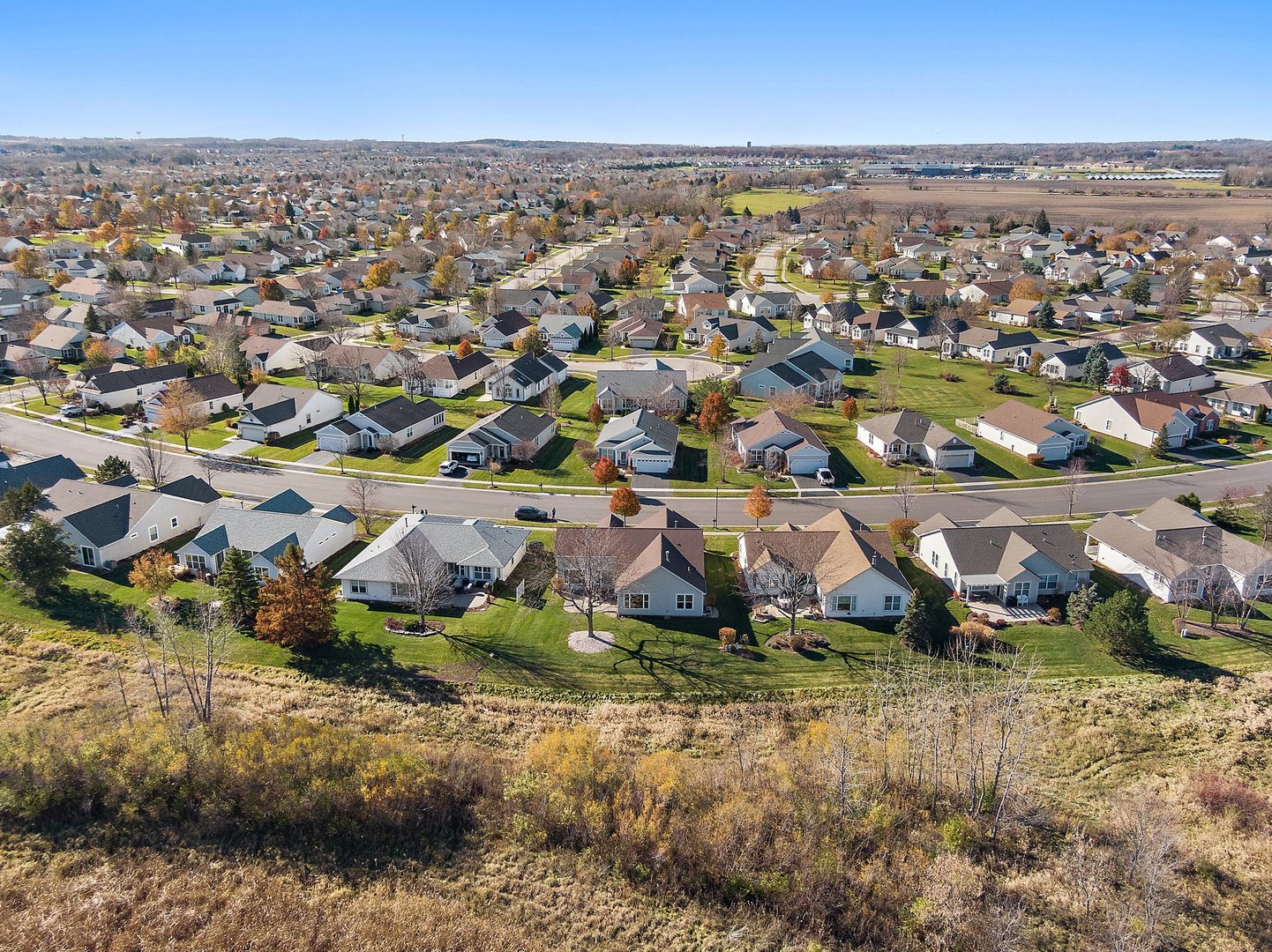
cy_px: 476
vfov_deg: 48.2
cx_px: 636
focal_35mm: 29
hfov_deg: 61.7
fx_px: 1065
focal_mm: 5.11
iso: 100
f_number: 3
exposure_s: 1/1000
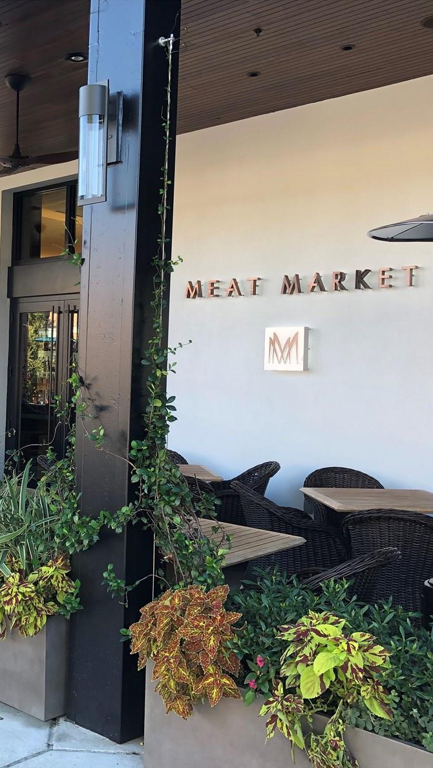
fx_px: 836
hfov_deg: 27.8
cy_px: 386
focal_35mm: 41
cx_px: 30
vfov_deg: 49.4
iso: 25
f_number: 1.8
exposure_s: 1/120
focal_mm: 4
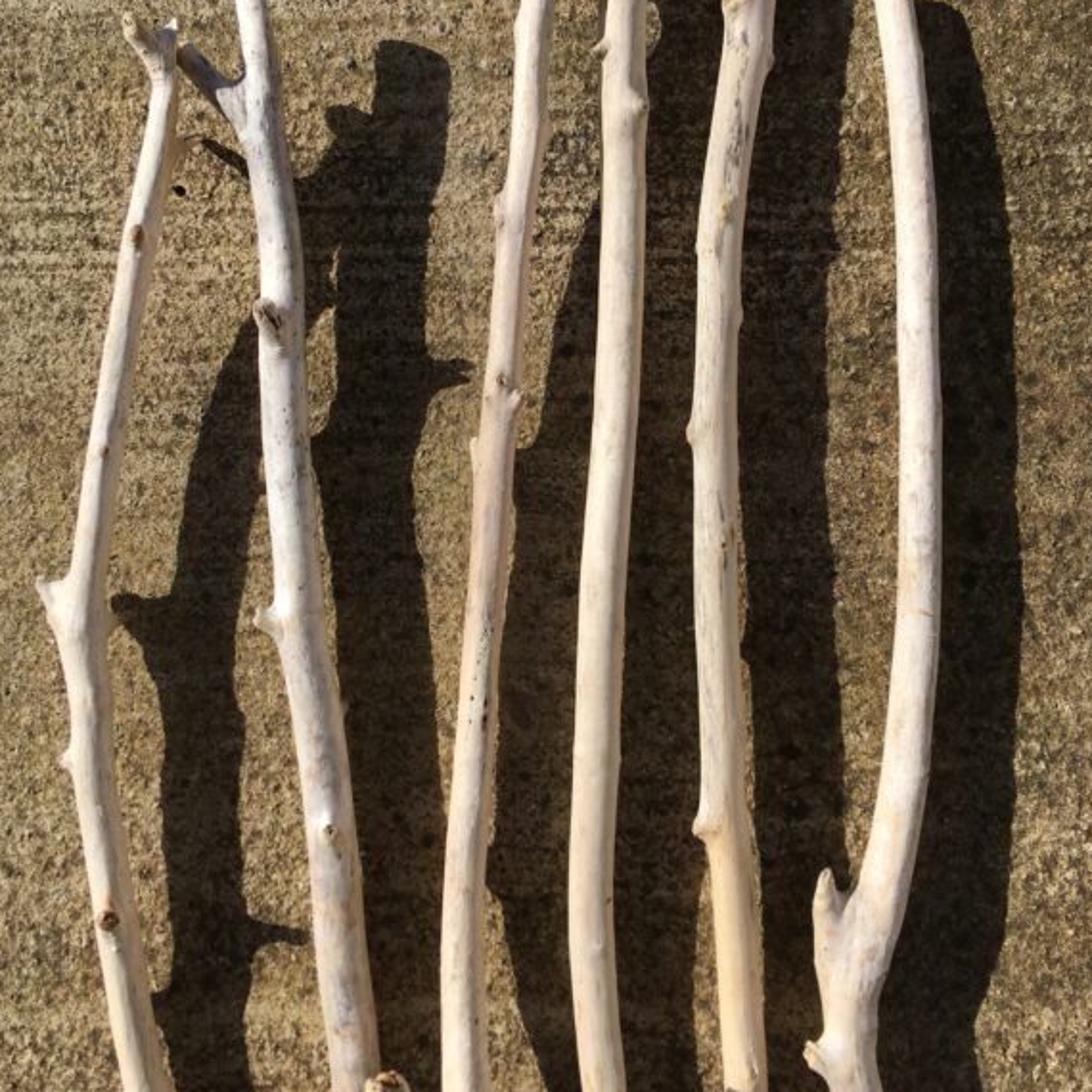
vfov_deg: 45.8
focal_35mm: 36
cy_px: 448
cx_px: 531
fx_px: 1285
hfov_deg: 46.0
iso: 25
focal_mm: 4.15
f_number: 2.2
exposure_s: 1/2653
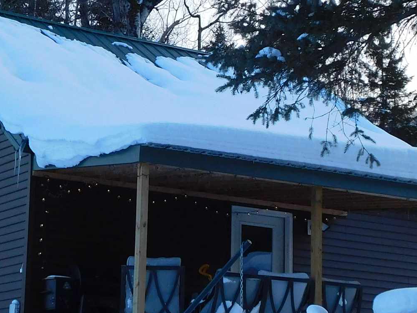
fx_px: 1337
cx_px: 193
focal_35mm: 111
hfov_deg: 17.7
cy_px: 87
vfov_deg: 13.3
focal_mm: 6.3
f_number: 3.5
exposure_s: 1/200
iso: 125
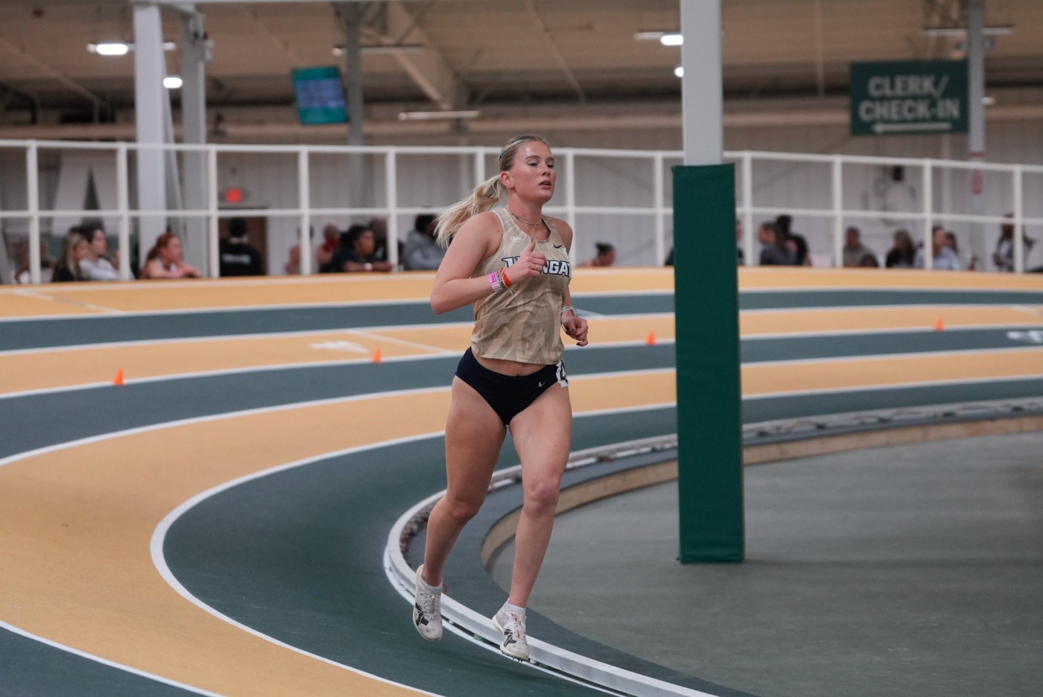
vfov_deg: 10.4
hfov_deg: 15.5
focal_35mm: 132
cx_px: 522
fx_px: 3831
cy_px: 348
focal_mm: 88.1
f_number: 2.8
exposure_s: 1/1250
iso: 2500
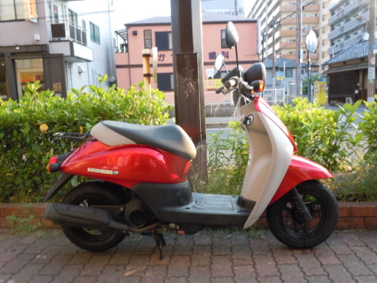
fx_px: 305
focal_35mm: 28
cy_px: 142
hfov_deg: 63.4
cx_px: 188
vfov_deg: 49.7
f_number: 3.7
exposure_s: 1/60
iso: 100
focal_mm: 5
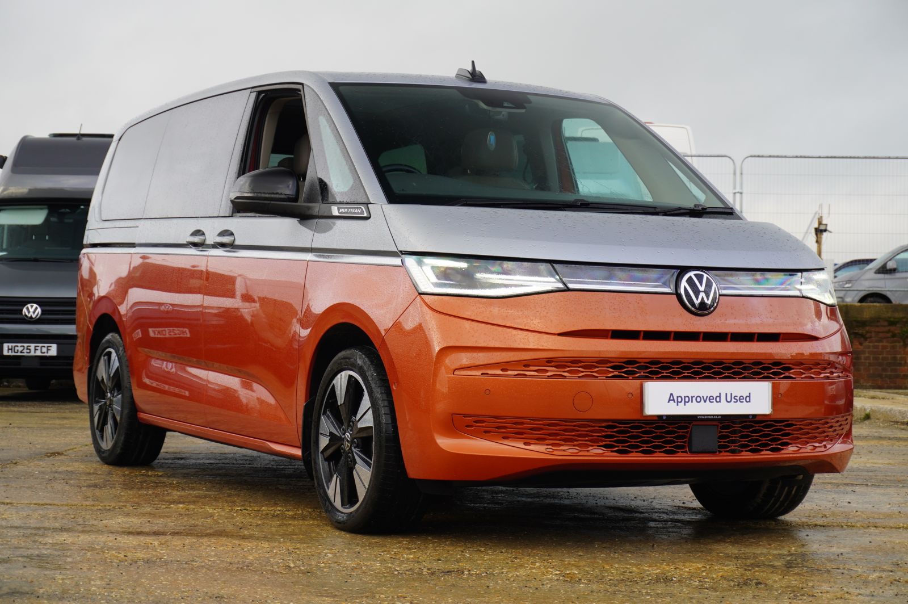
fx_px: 1890
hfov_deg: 27.0
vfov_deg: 18.2
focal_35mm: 75
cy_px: 302
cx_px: 454
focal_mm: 50
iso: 200
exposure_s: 1/90
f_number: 5.6
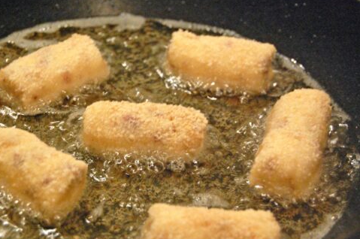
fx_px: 939
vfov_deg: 14.5
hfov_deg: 21.7
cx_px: 136
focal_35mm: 94
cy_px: 135
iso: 1600
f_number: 5.6
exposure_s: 1/30
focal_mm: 50
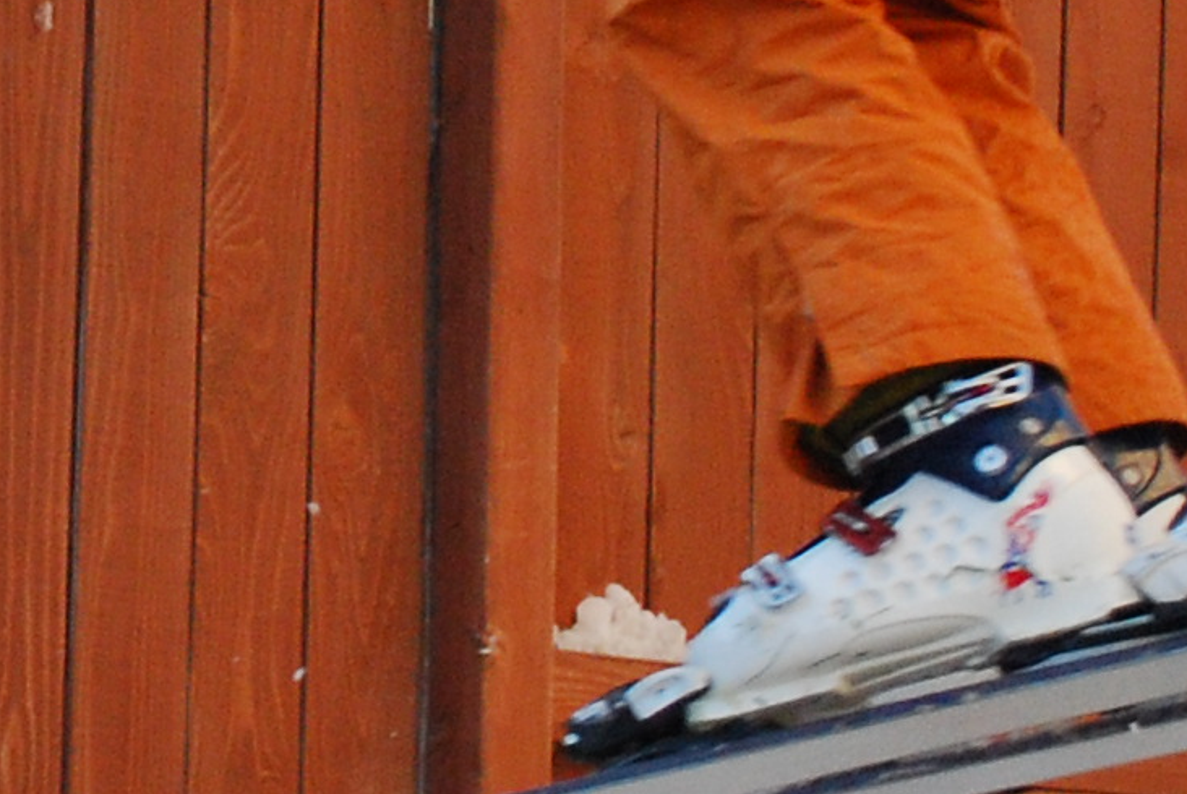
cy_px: -191
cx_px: -482
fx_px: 7857
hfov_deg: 8.5
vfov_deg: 5.8
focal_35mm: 238
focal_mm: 30
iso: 800
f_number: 4.8
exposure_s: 1/400
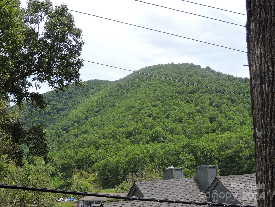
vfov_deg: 24.4
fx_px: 477
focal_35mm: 60
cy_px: 104
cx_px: 138
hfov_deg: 32.2
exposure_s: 1/640
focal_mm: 10.7
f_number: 3.7
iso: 100
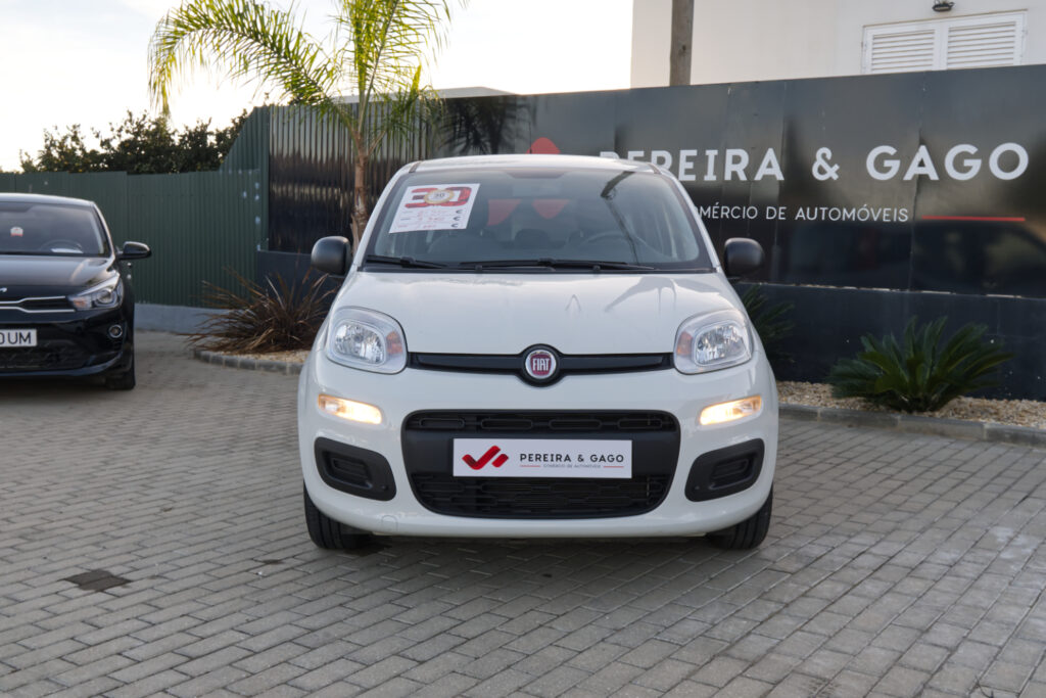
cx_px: 523
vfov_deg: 36.9
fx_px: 1046
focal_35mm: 36
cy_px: 349
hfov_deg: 53.1
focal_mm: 24.2
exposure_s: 1/180
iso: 500
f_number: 8
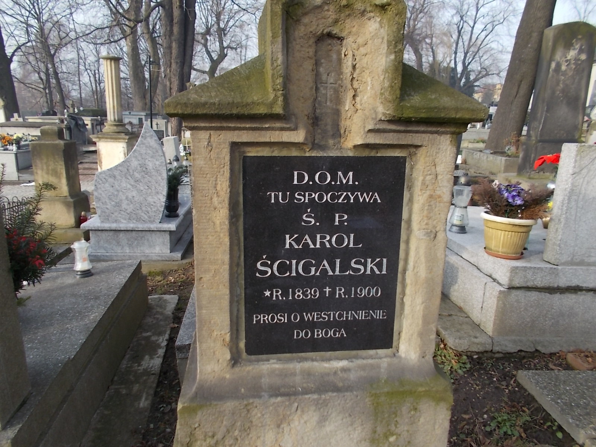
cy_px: 224
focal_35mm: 26
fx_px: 448
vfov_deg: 53.1
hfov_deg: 67.3
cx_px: 298
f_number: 3.2
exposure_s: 1/250
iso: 80
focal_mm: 4.6
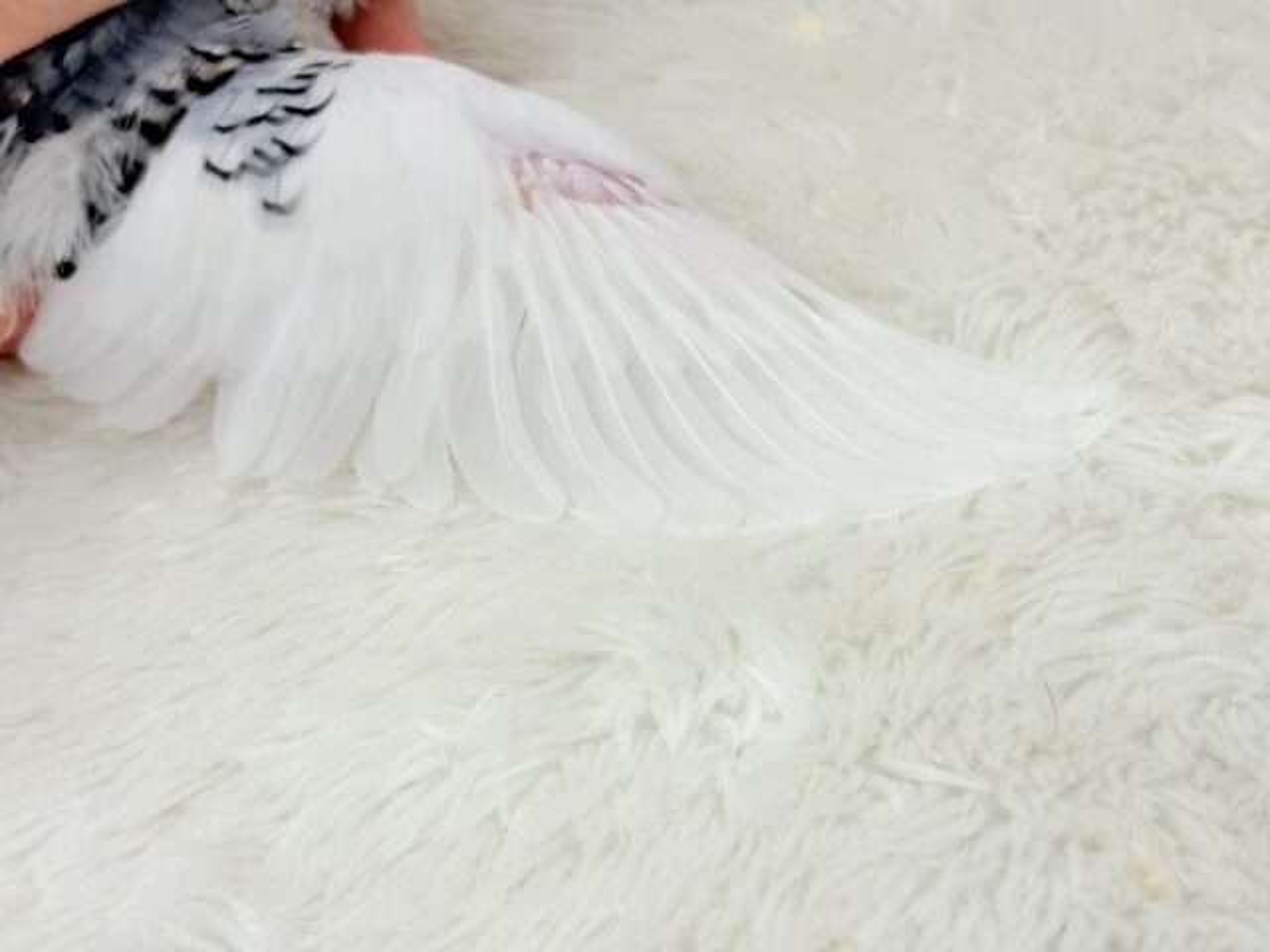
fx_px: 1908
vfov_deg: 28.0
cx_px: 635
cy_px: 476
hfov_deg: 36.8
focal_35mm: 52
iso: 25
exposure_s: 1/50
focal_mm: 5.96
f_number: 1.6
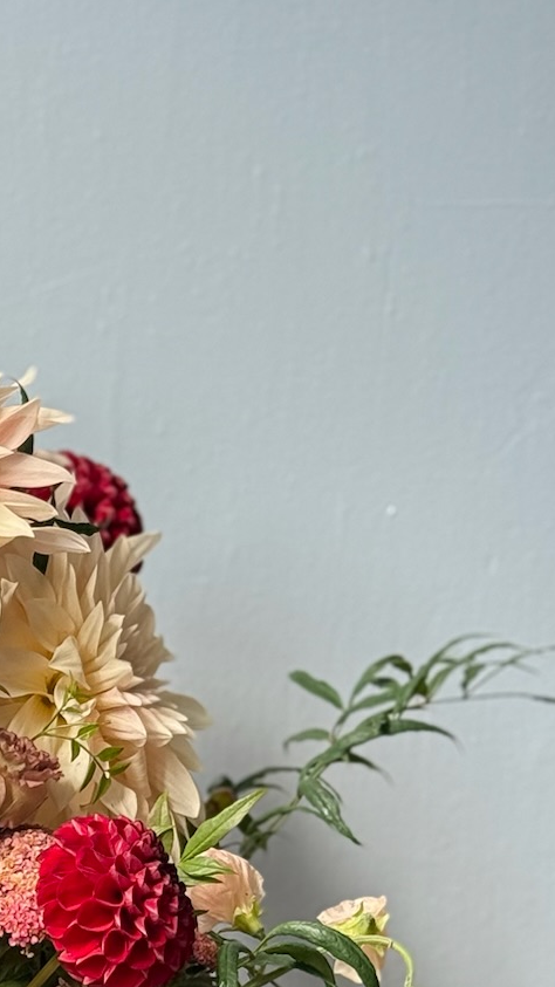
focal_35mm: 127
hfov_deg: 9.4
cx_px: -200
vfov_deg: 16.2
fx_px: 3324
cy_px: 1176
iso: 200
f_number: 1.78
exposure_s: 1/162
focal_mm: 6.76
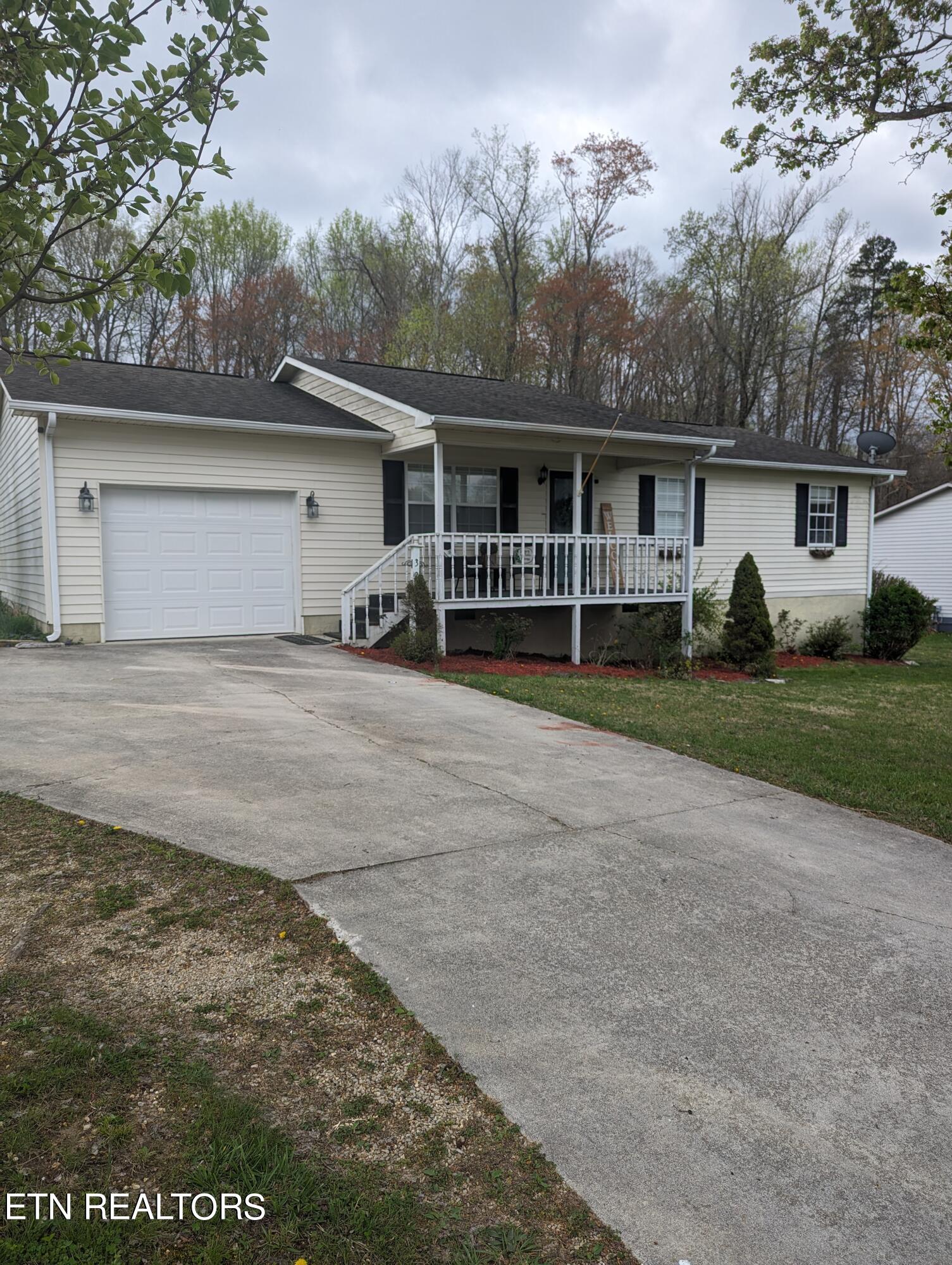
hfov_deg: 56.9
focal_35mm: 24
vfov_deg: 71.5
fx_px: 878
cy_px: 632
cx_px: 476
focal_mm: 6.81
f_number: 1.85
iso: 48
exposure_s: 1/708
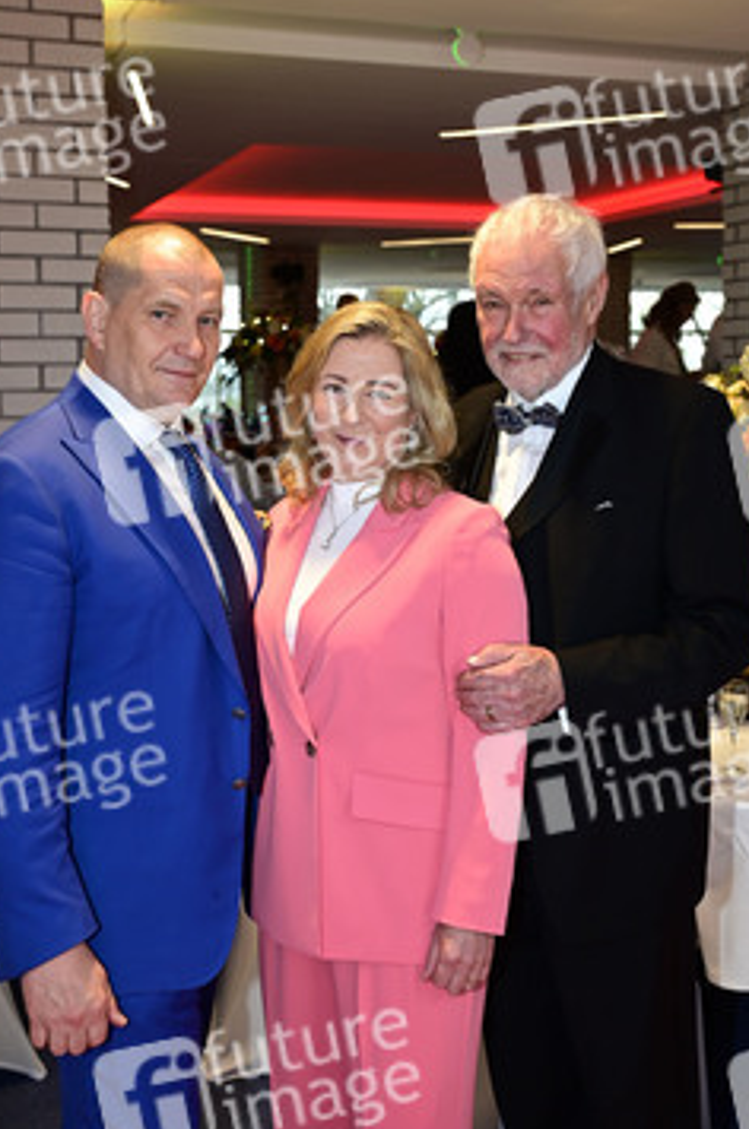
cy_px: 609
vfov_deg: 52.4
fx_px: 1145
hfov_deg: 36.2
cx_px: 349
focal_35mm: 37
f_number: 4.5
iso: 1250
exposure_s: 1/200
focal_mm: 32.5
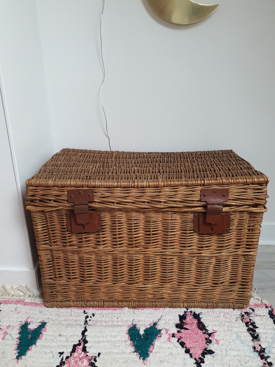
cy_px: 184
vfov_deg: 67.3
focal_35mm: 26
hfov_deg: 53.1
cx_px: 138
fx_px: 275
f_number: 2.4
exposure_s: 1/100
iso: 250
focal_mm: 4.3
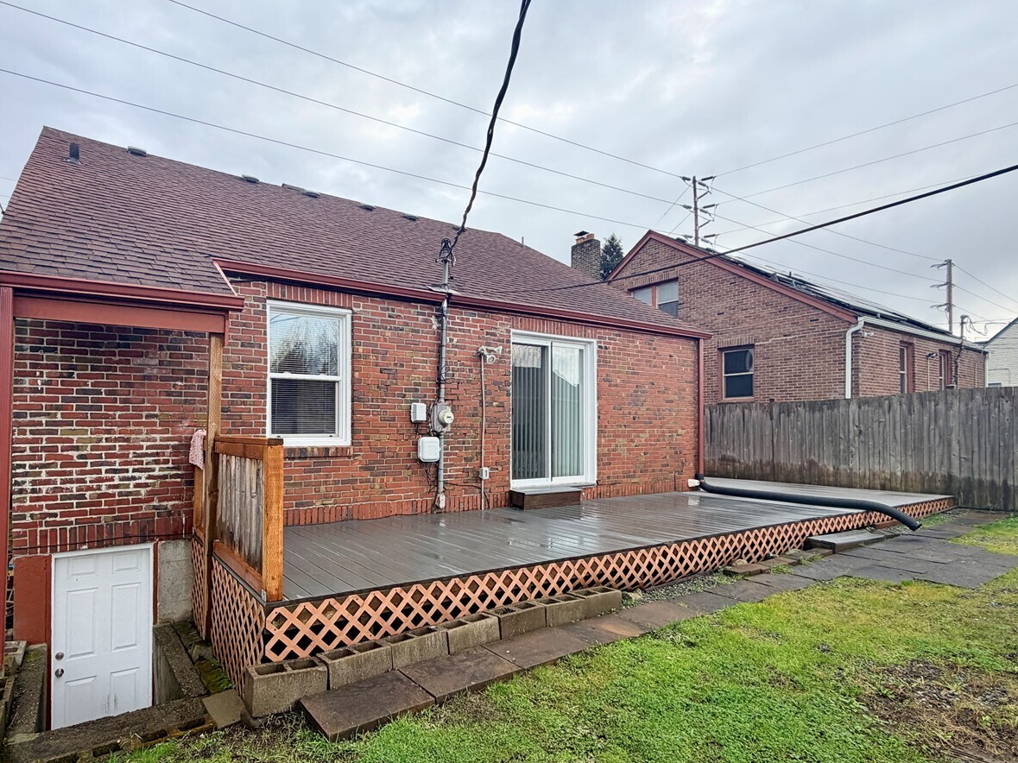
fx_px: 559
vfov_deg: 68.5
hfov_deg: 83.8
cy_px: 423
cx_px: 414
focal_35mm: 19
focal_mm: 2.22
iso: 40
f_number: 2.2
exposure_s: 1/569
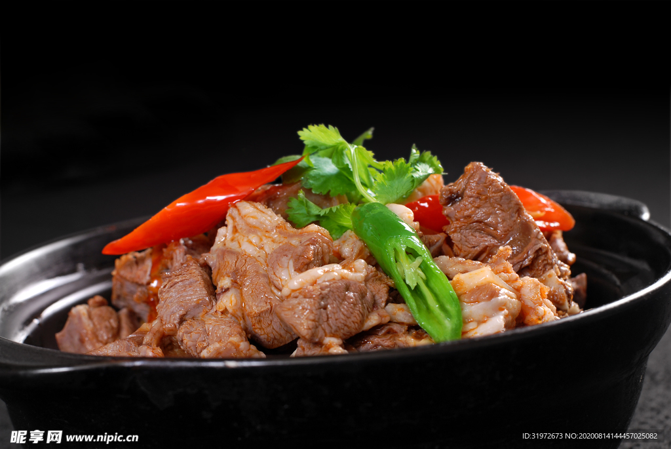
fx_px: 1399
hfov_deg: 27.0
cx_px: 336
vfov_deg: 18.2
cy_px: 224
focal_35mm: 75
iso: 100
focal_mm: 50
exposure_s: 1/160
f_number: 7.1
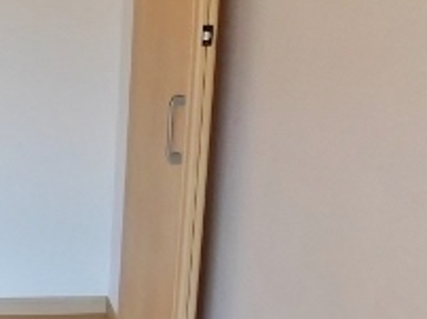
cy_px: 55
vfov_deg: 19.9
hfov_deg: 24.5
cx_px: -66
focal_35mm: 73
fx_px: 899
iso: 320
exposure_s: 1/30
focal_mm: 4
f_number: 3
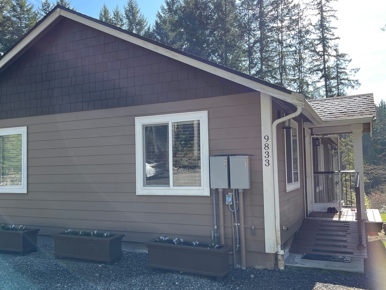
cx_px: 161
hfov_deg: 53.7
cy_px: 152
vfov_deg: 41.8
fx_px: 379
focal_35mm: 34
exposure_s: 1/700
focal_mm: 5.1
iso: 32
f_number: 1.6
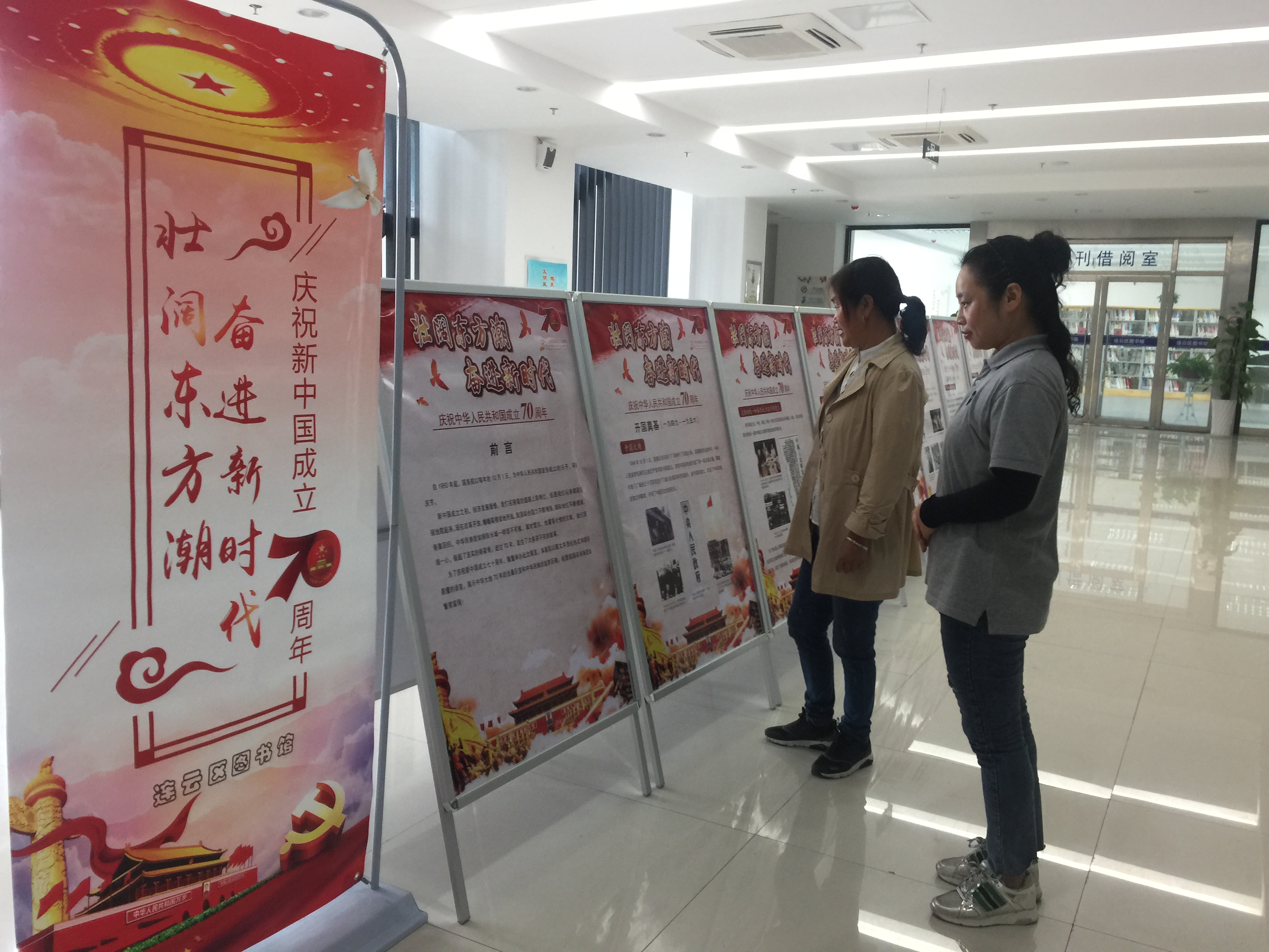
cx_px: 634
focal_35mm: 29
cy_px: 476
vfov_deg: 48.2
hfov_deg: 61.7
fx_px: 1063
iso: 50
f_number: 2.2
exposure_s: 1/17
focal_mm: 4.15
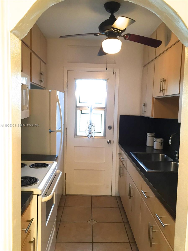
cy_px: 126
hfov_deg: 48.2
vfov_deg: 61.7
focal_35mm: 29
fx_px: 210
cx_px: 94
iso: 80
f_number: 2.2
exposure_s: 1/30
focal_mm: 4.15
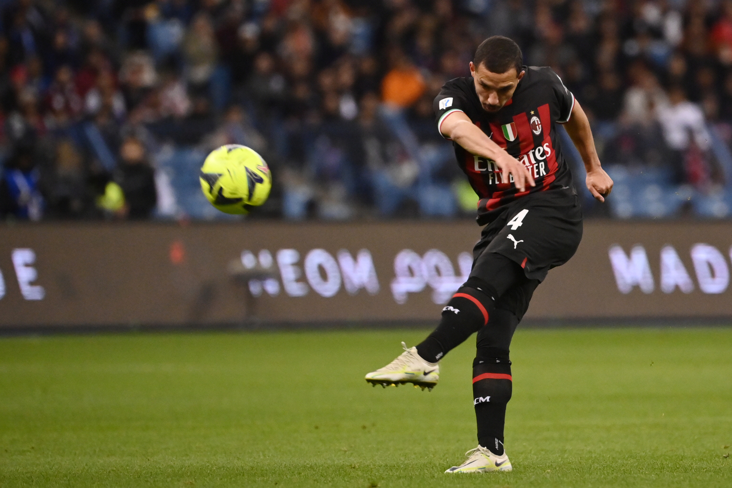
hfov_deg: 6.4
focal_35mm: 320
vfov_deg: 4.3
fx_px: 6505
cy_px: 244
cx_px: 366
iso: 5000
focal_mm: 320
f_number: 4
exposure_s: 1/1600
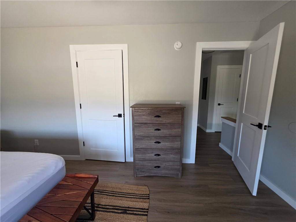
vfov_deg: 89.9
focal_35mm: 13
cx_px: 148
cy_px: 111
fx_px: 111
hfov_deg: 106.2
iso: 250
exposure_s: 1/120
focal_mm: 2.2
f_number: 1.9
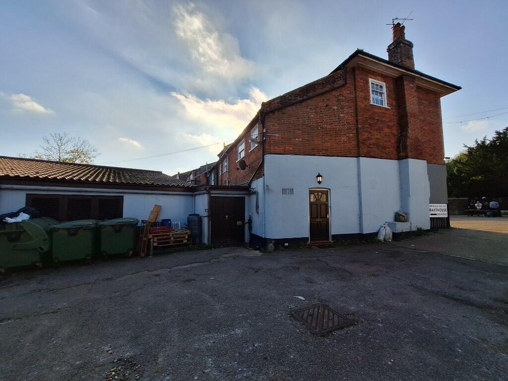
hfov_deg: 106.2
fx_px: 191
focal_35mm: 13
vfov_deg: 89.9
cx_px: 254
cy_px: 190
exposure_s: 1/2020
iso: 40
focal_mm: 1.74
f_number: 2.2
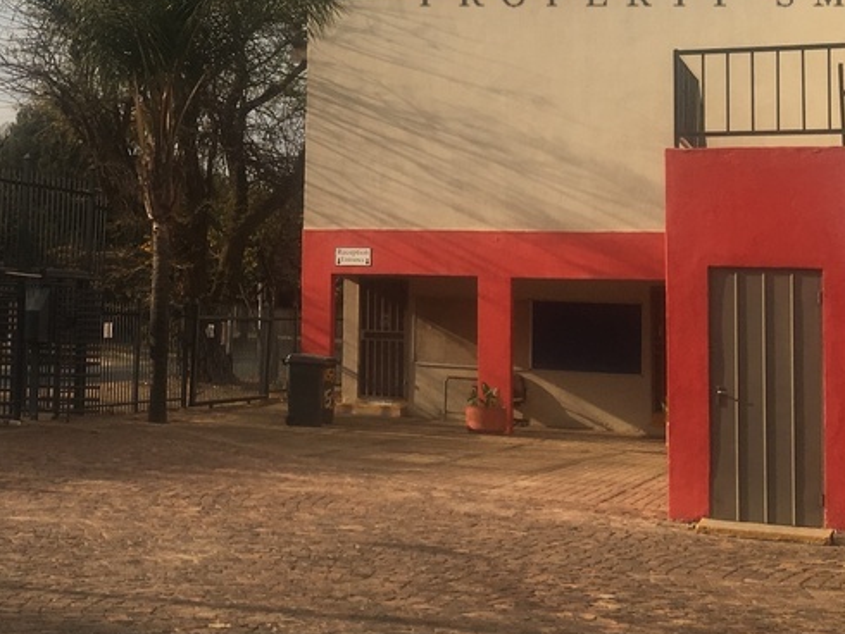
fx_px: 1734
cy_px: 153
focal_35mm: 71
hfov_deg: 26.5
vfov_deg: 20.6
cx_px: 86
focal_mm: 4.15
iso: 25
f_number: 2.2
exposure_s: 1/1538
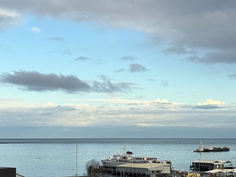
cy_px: 106
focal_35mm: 108
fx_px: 736
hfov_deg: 17.9
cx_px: 224
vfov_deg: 13.7
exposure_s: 1/1403
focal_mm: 6.76
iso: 64
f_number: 1.78
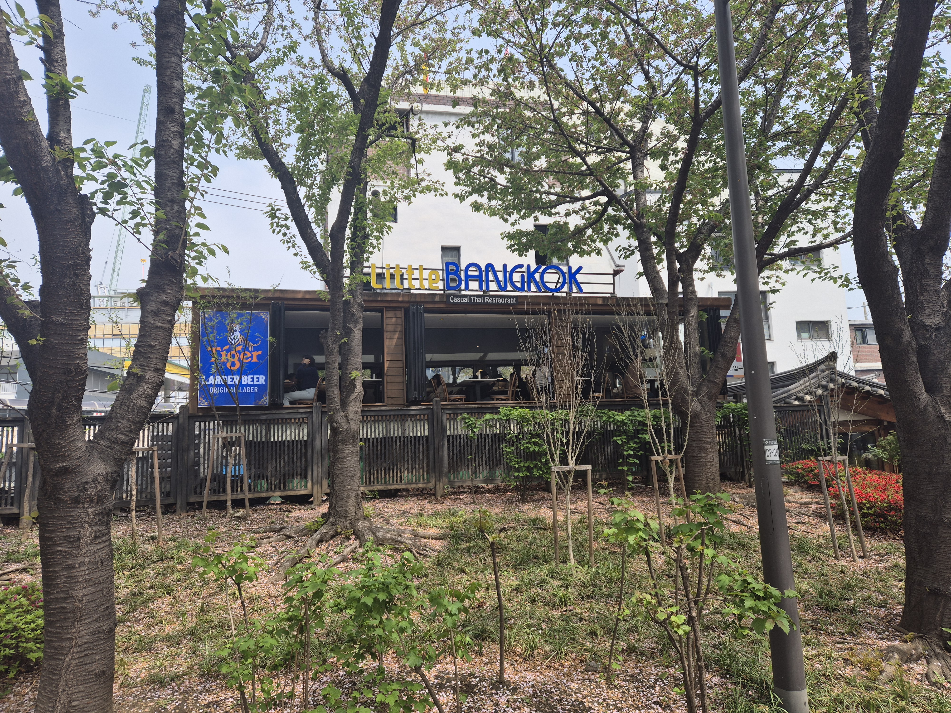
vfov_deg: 58.9
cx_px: 476
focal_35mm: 23
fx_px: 632
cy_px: 356
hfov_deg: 73.9
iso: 25
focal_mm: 5.4
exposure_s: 1/1276
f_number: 1.8
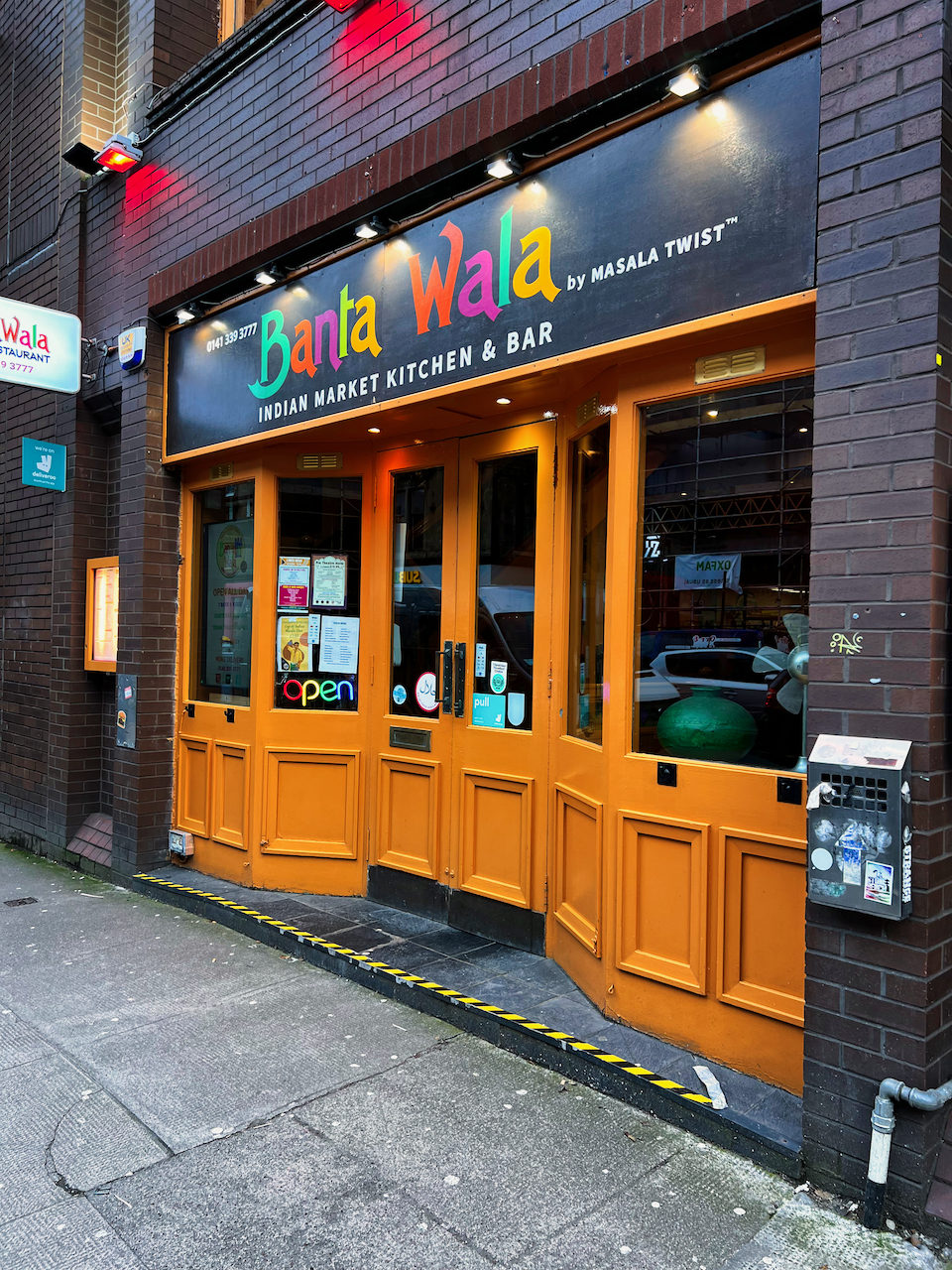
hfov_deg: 53.1
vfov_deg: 67.3
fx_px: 953
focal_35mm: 26
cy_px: 635
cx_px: 476
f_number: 1.5
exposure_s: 1/100
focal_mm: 5.7
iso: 50
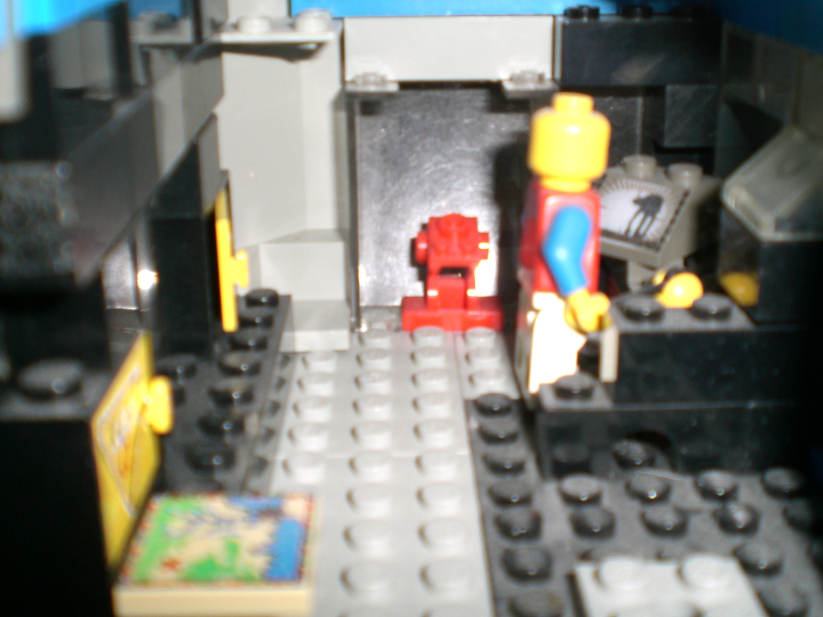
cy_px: 240
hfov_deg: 40.3
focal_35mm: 47
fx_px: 1117
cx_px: 483
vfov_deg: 30.8
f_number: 3.1
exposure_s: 1/60
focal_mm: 6.3
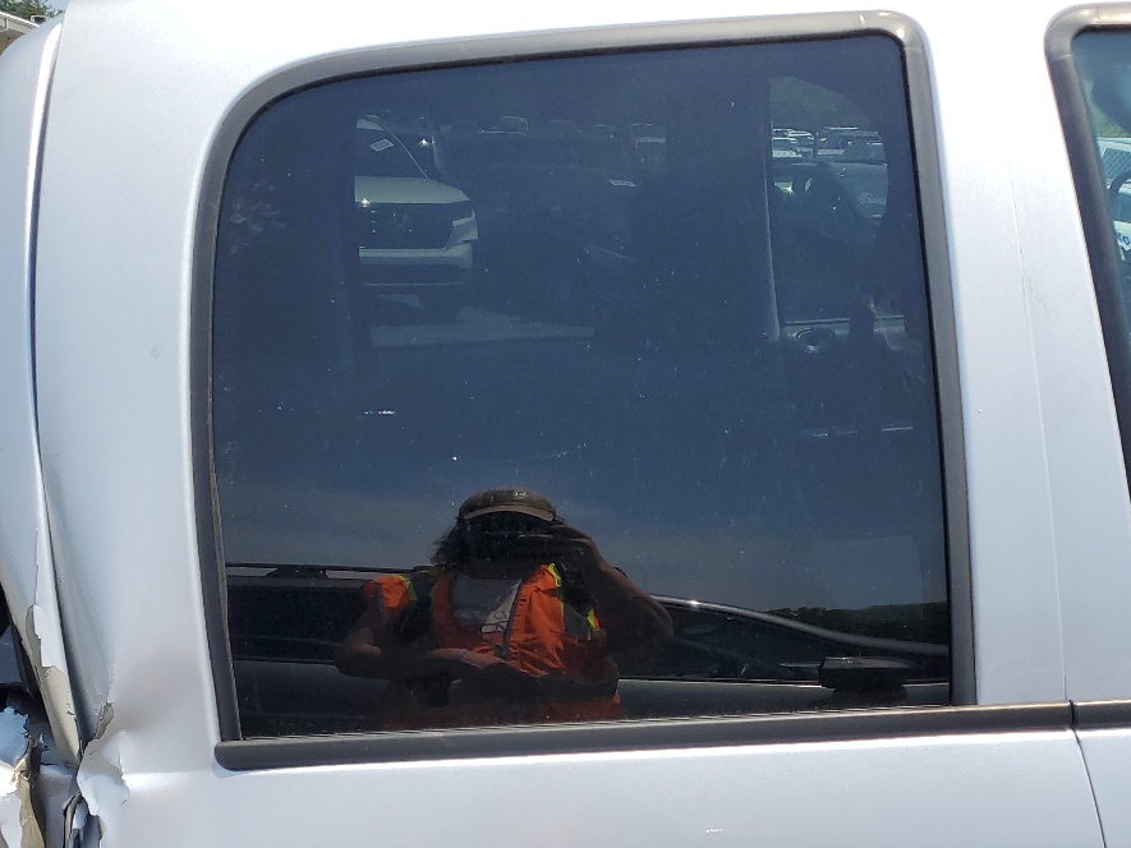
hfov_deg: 40.3
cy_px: 757
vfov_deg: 29.6
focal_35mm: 47
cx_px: 489
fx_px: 1536
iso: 50
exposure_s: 1/3333
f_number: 1.5
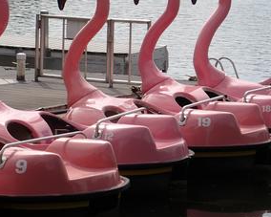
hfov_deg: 12.4
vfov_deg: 10.0
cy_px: 84
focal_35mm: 155
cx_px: 73
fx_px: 1243
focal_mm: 18
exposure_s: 1/500
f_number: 6.3
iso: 100
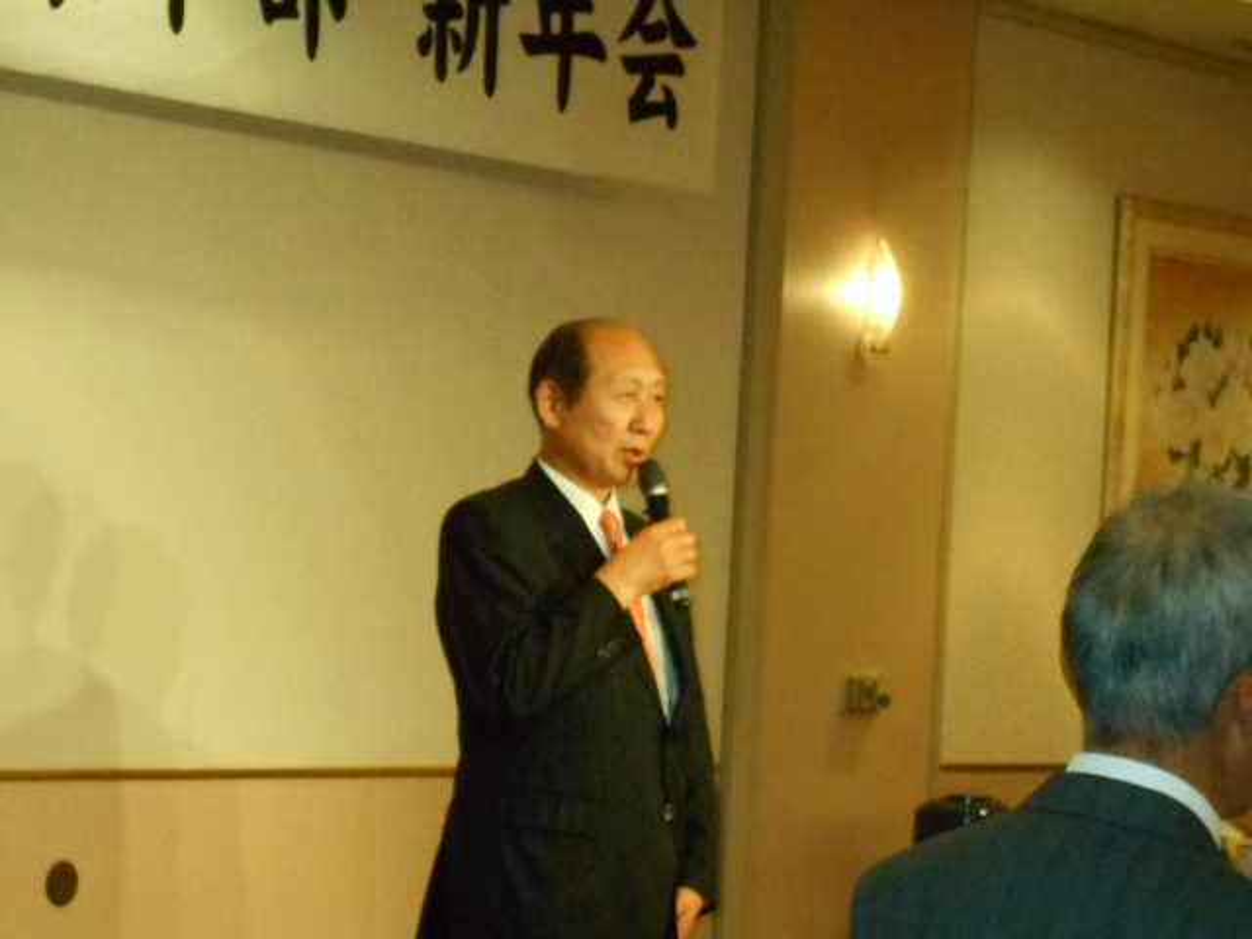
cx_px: 626
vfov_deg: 11.4
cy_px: 470
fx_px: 4702
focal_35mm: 130
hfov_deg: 15.2
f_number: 6.5
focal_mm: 23
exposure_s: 1/60
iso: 1600
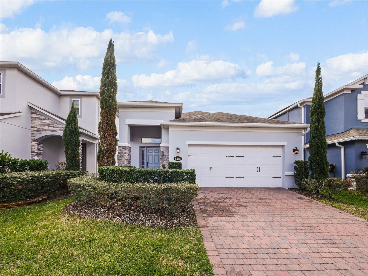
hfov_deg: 102.1
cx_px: 184
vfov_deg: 85.7
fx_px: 149
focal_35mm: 14
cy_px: 138
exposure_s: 1/400
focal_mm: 7
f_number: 8
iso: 200
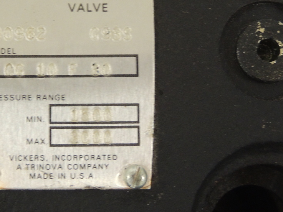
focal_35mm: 102
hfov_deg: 19.2
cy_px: 49
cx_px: 80
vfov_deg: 14.4
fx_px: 834
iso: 400
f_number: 3.5
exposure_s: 1/13
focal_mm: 8.3
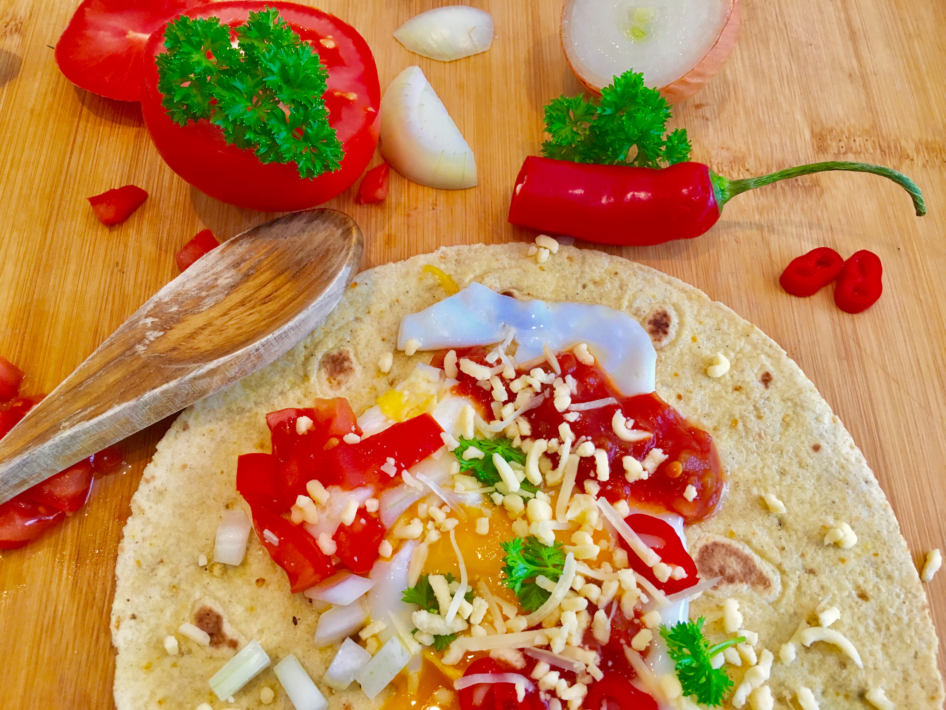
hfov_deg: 61.7
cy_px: 355
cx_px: 473
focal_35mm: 29
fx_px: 793
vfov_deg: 48.2
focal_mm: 4.15
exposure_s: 1/33
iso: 64
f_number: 2.2
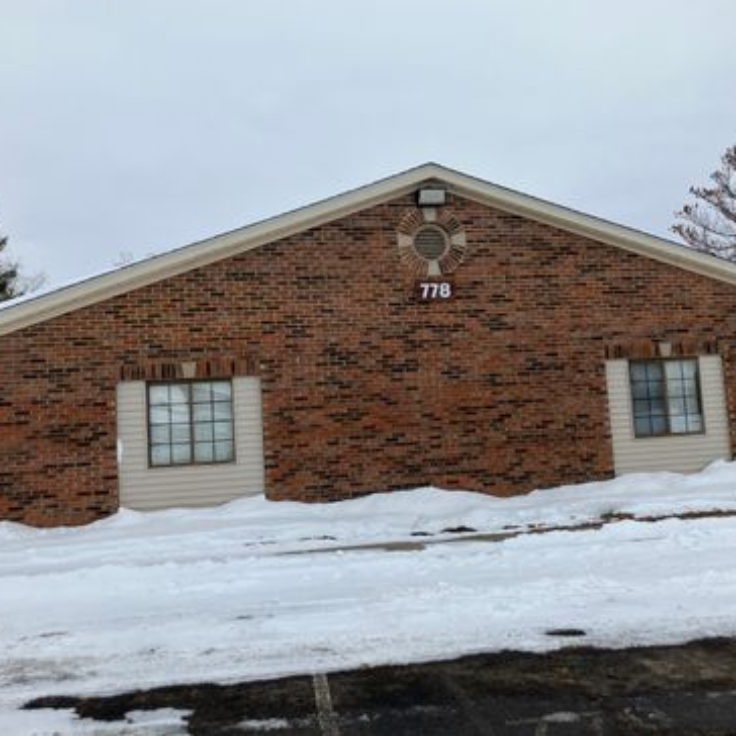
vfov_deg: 48.4
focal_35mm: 34
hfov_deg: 48.4
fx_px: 818
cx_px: 380
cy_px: 363
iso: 32
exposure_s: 1/2208
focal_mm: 3.99
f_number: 1.8
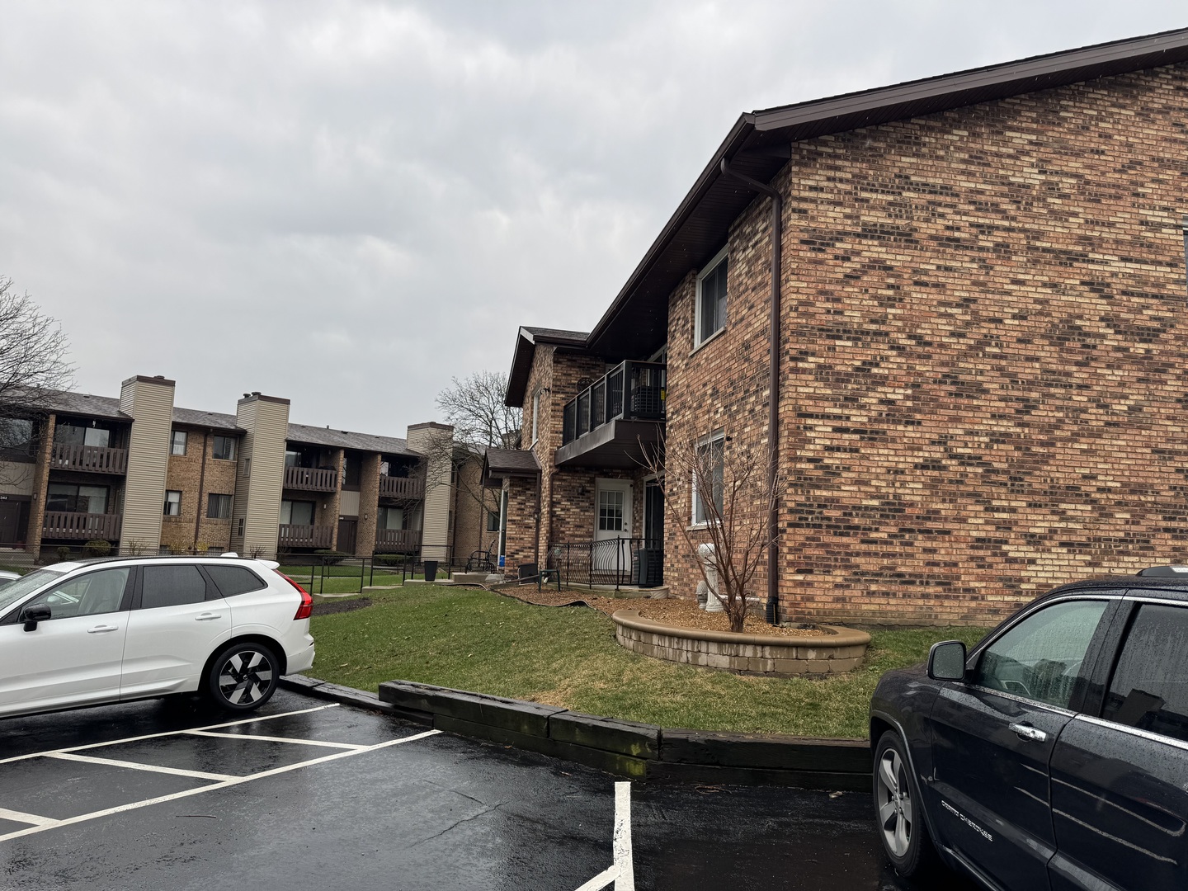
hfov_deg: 71.6
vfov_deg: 56.8
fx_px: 824
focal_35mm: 24
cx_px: 594
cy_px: 446
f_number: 1.78
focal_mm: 6.76
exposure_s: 1/739
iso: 80
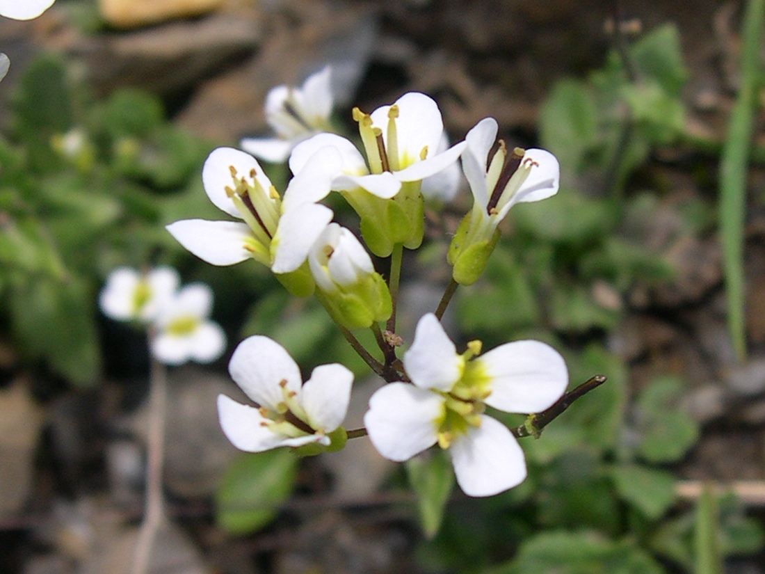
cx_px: 382
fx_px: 840
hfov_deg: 49.0
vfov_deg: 37.7
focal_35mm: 38
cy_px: 287
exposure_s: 1/116
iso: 100
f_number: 7.6
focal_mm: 8
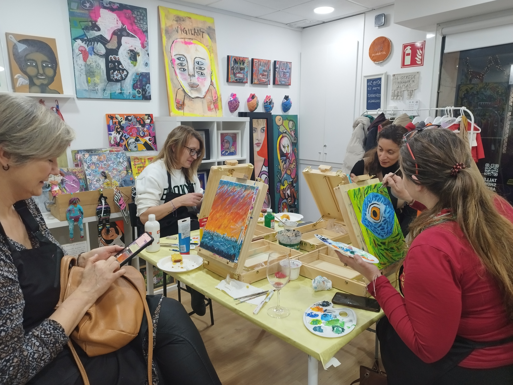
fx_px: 356
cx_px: 256
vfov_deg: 56.8
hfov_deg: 71.6
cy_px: 192
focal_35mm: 24
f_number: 1.89
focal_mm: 5.89
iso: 200
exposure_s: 1/50
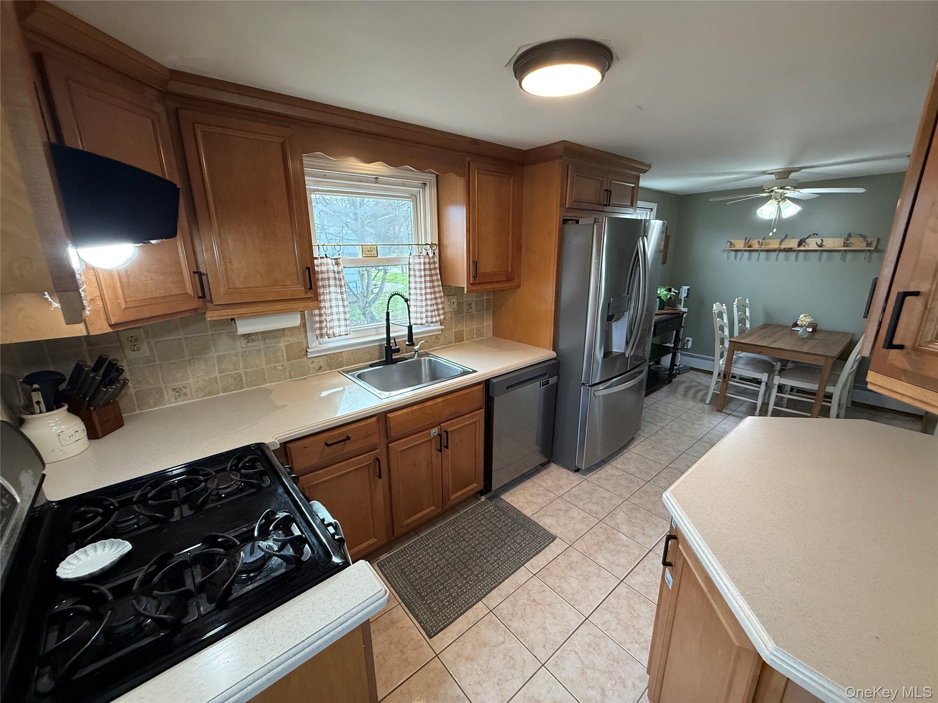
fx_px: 379
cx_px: 469
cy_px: 352
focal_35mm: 14
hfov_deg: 102.1
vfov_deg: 85.7
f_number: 2.2
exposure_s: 1/120
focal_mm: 2.22
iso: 200
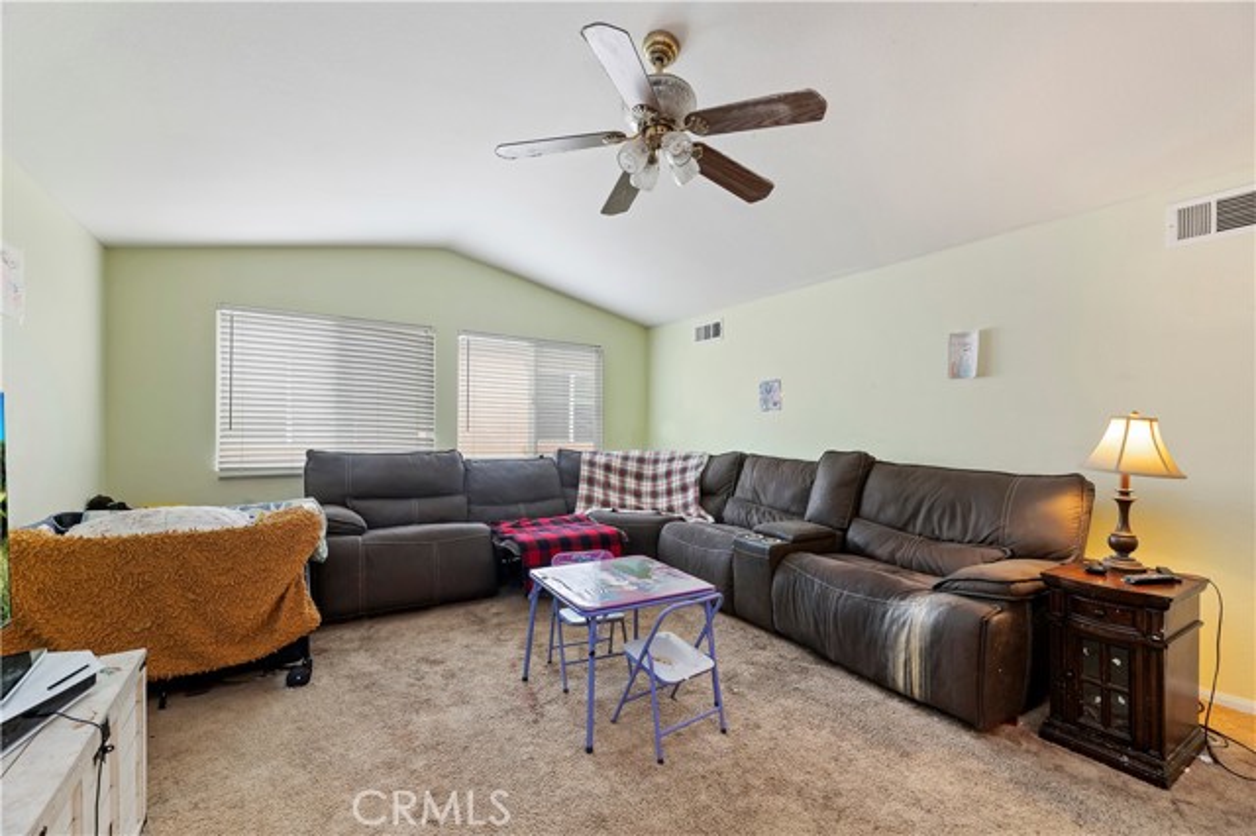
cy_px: 418
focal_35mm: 14
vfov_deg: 81.1
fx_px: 488
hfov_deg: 104.3
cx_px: 628
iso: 500
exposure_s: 1/2
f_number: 10
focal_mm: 14
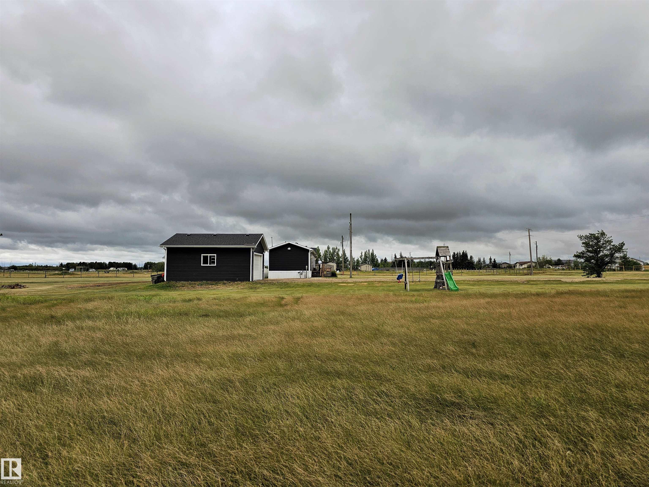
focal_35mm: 23
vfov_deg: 58.9
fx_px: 431
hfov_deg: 73.9
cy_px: 244
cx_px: 324
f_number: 1.7
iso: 10
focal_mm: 6.3
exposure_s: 1/978
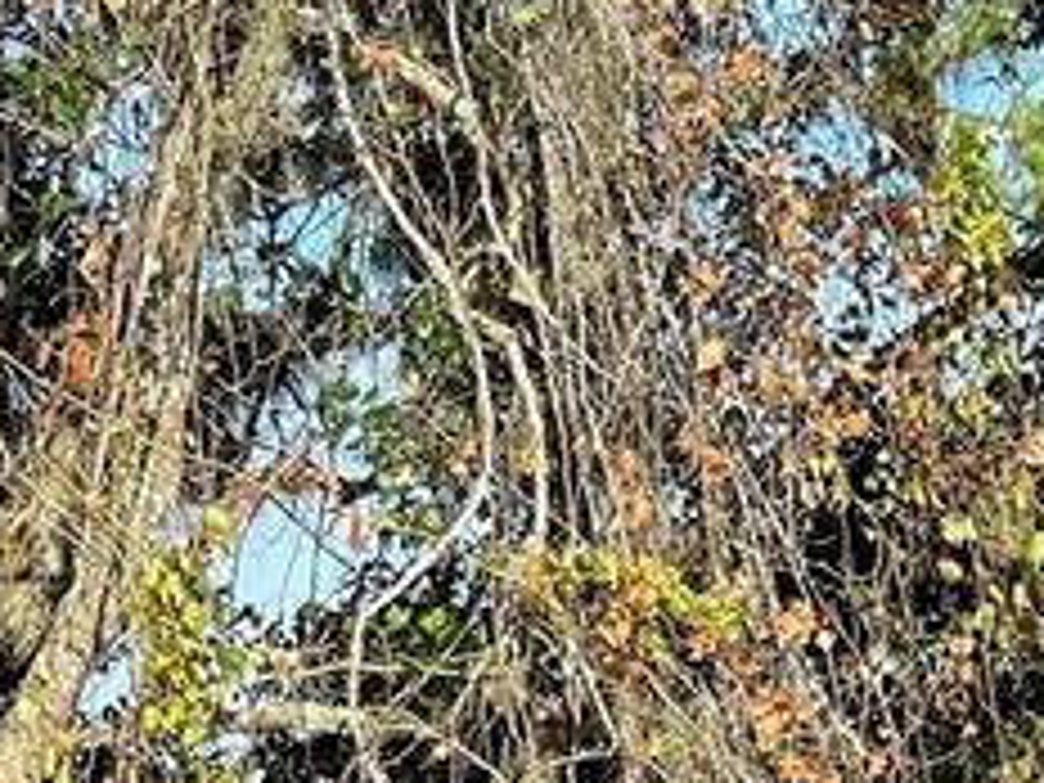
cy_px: 1390
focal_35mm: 282
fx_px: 8505
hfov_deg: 7.0
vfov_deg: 5.2
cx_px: 778
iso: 20
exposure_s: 1/419
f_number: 2.2
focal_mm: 7.5
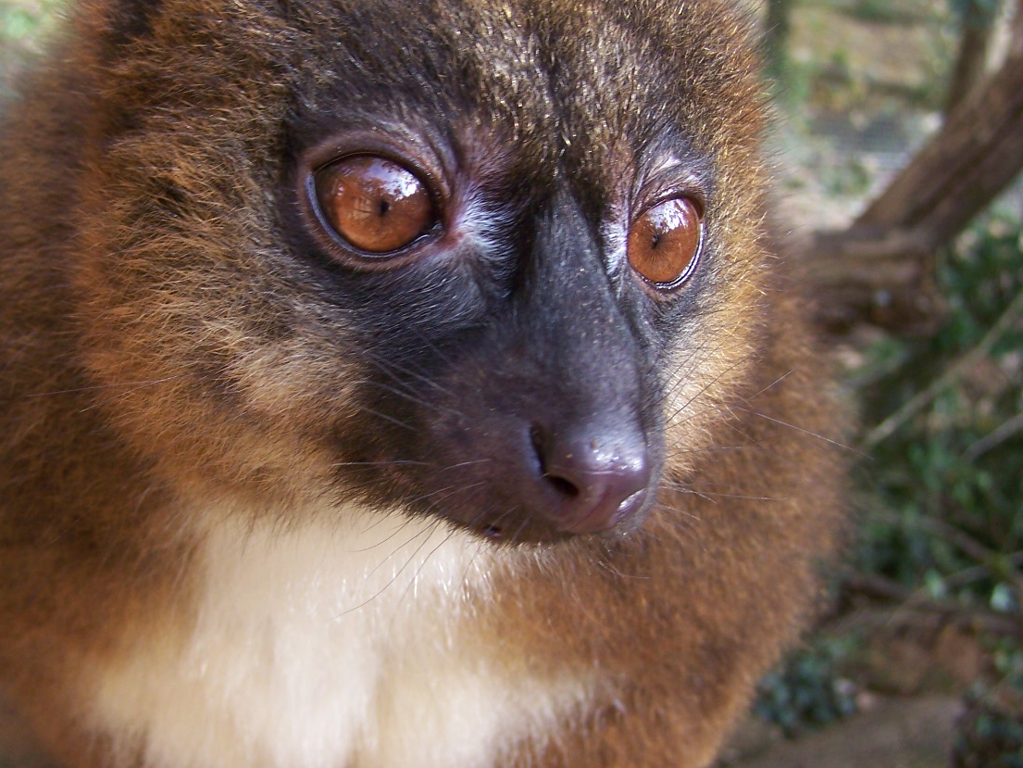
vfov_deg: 26.6
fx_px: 1626
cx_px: 371
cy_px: 370
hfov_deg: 34.7
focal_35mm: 55
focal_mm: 6.3
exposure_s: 1/60
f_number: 2.8
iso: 64
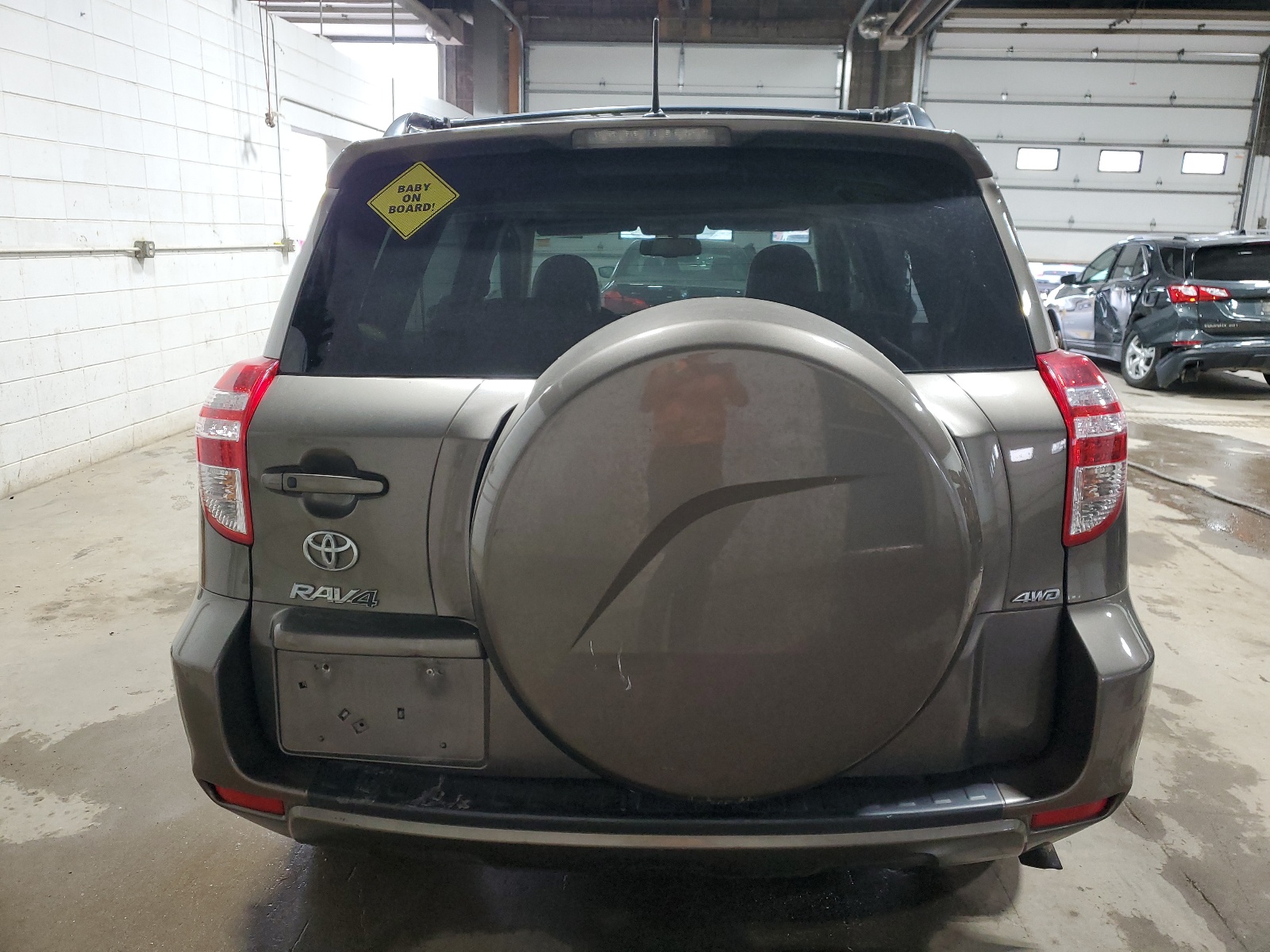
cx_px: 635
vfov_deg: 53.1
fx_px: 954
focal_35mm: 26
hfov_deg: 67.3
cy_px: 476
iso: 125
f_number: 1.5
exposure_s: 1/60.2
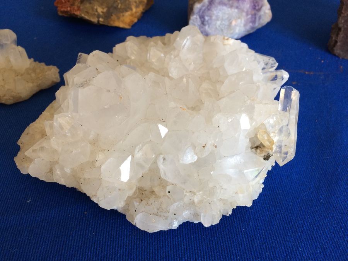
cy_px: 130
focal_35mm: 29
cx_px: 174
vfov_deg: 48.2
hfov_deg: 61.7
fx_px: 292
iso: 40
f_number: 2.2
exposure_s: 1/40
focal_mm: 4.15
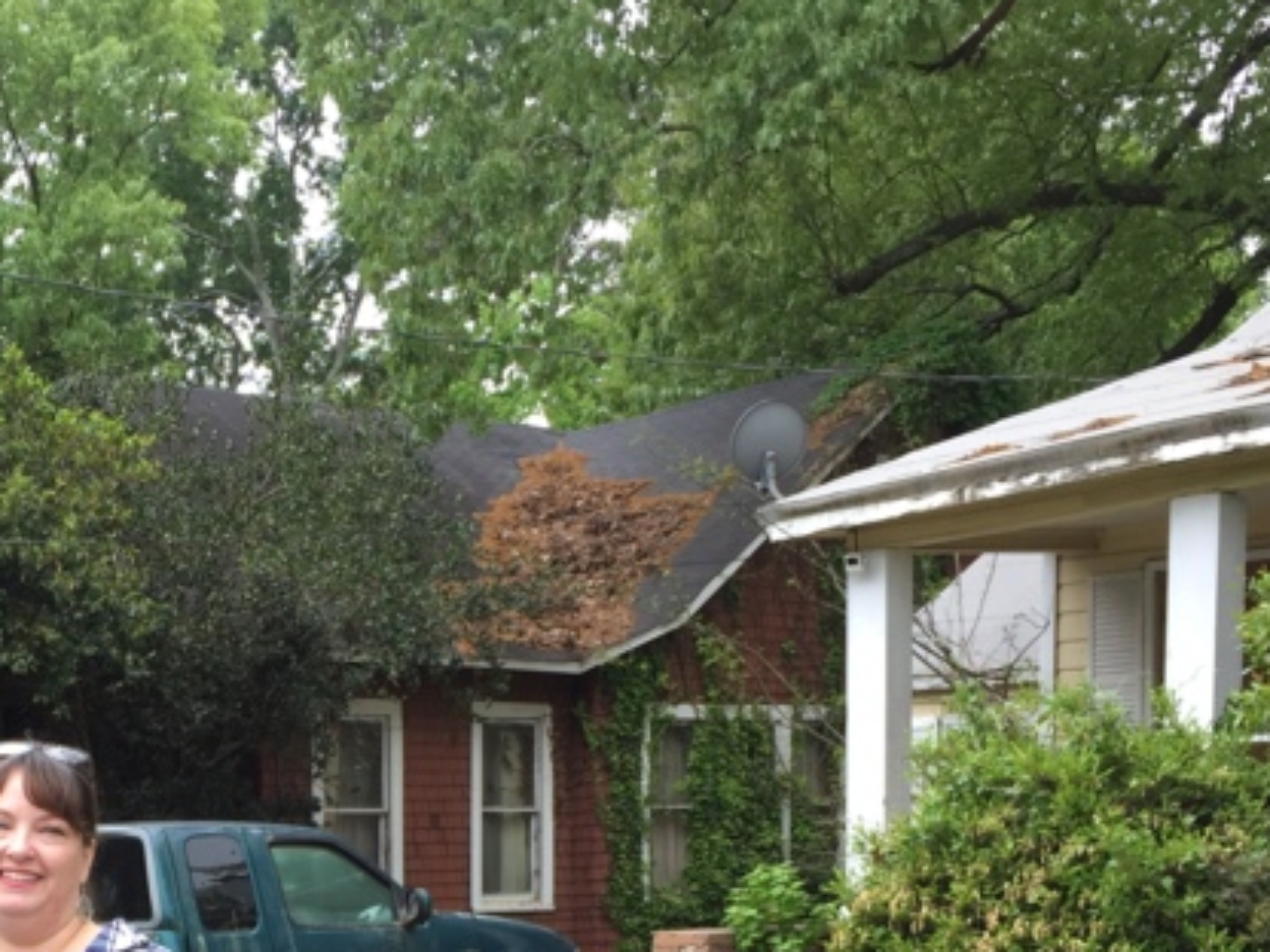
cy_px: 1004
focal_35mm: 67
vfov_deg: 21.0
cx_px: 186
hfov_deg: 28.1
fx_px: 2458
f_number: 2.2
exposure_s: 1/146
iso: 32
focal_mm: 4.15
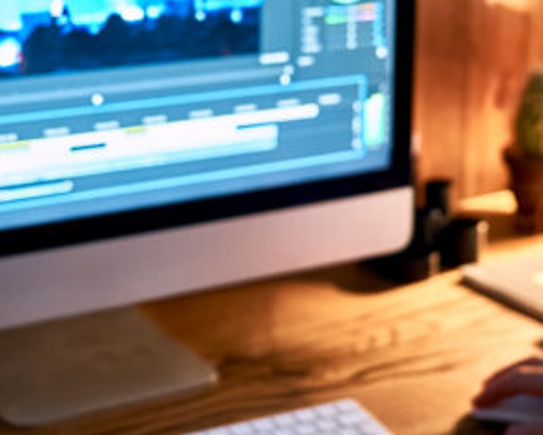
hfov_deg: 26.4
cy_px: 114
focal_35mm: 72
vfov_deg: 21.1
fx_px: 1157
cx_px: 258
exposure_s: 1/40
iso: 2500
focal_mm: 29
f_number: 4
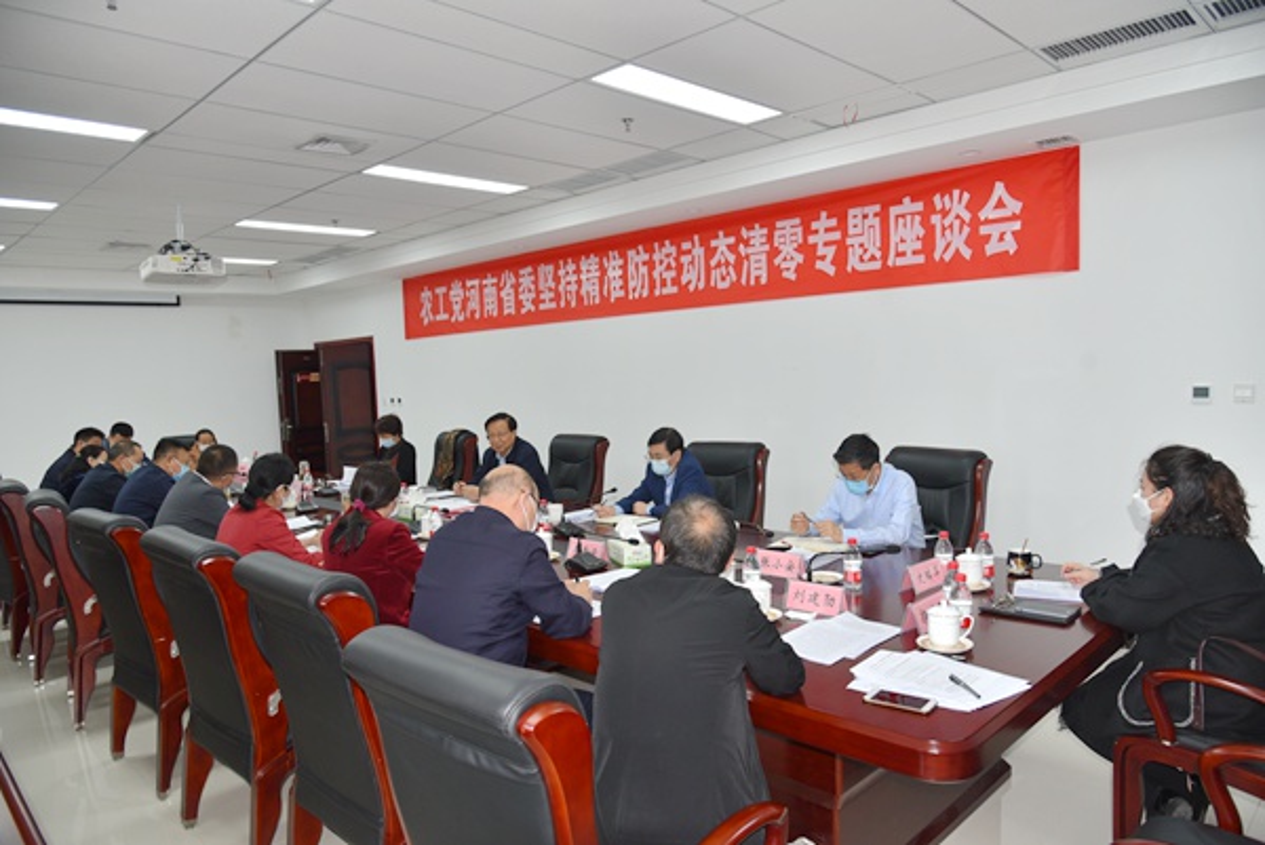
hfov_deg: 73.7
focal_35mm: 24
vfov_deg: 53.2
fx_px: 844
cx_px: 632
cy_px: 422
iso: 800
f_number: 5
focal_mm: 24
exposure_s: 1/100
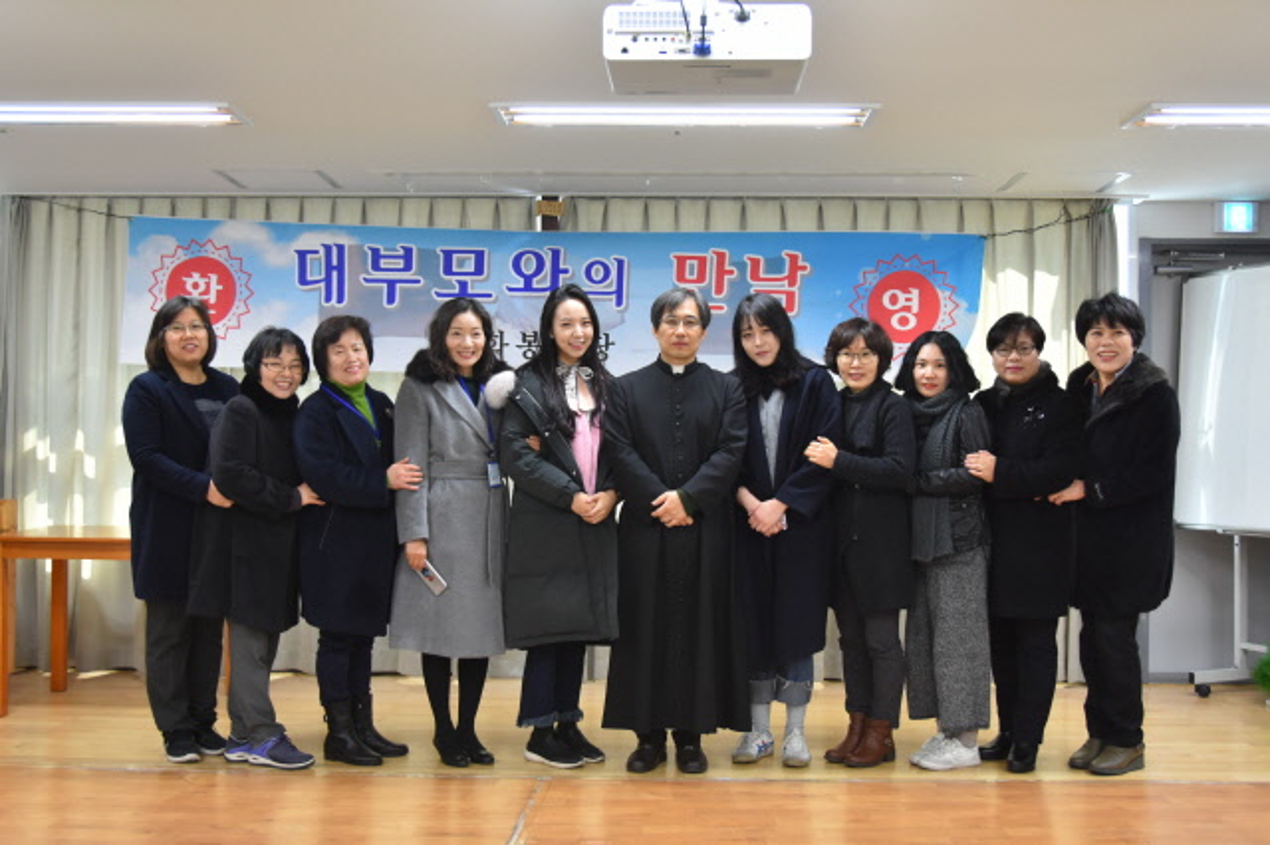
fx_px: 1375
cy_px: 422
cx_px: 635
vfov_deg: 34.2
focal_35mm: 39
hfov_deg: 49.6
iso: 800
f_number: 4.5
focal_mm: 26
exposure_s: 1/80
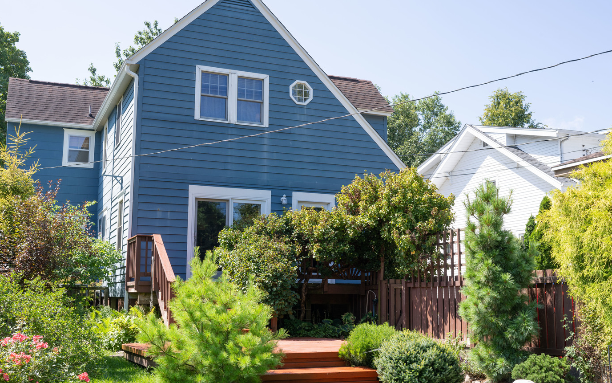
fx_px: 701
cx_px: 309
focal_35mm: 42
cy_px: 189
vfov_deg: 30.5
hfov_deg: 47.2
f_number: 8
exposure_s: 1/160
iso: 125
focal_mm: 35
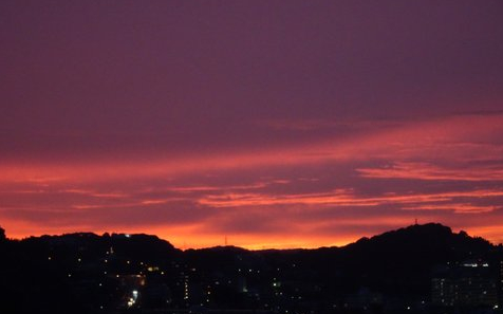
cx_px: 252
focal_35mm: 153
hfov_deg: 13.7
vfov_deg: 8.6
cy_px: 146
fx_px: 2096
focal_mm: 24.36
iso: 800
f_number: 5.6
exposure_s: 1/20
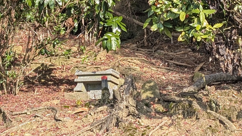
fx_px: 860
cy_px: 12
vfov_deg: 9.0
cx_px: 79
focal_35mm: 134
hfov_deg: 16.0
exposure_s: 1/251
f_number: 1.68
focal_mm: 6.9
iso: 20
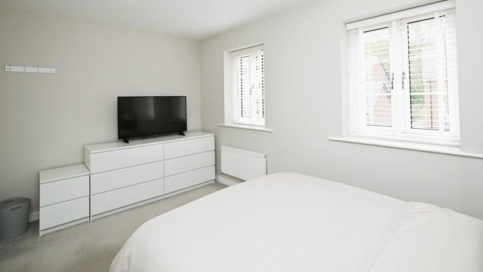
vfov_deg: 59.7
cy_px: 93
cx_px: 258
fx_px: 231
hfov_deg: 92.5
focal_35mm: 18
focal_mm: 14
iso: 320
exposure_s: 1/60
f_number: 4
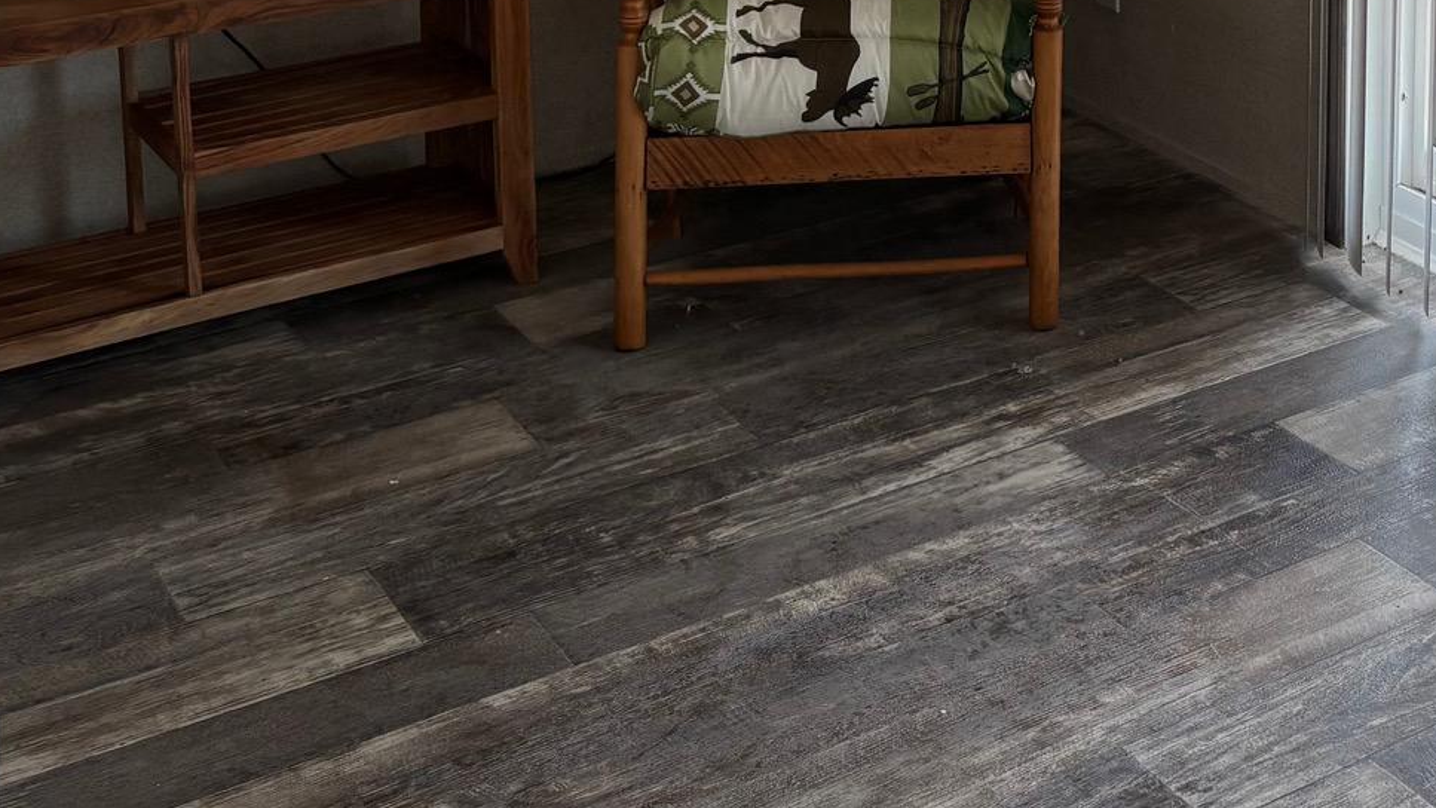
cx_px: 1148
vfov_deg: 18.4
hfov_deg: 33.9
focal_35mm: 60
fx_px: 2285
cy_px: -307
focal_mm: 5.96
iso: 32
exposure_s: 1/121
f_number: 1.6
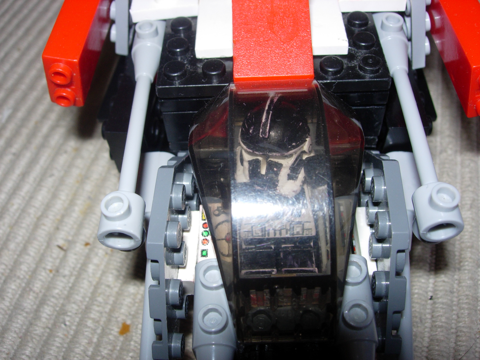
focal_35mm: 38
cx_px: 240
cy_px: 180
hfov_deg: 49.0
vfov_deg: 37.7
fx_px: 527
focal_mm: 7.8
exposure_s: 1/64
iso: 79
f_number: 4.8
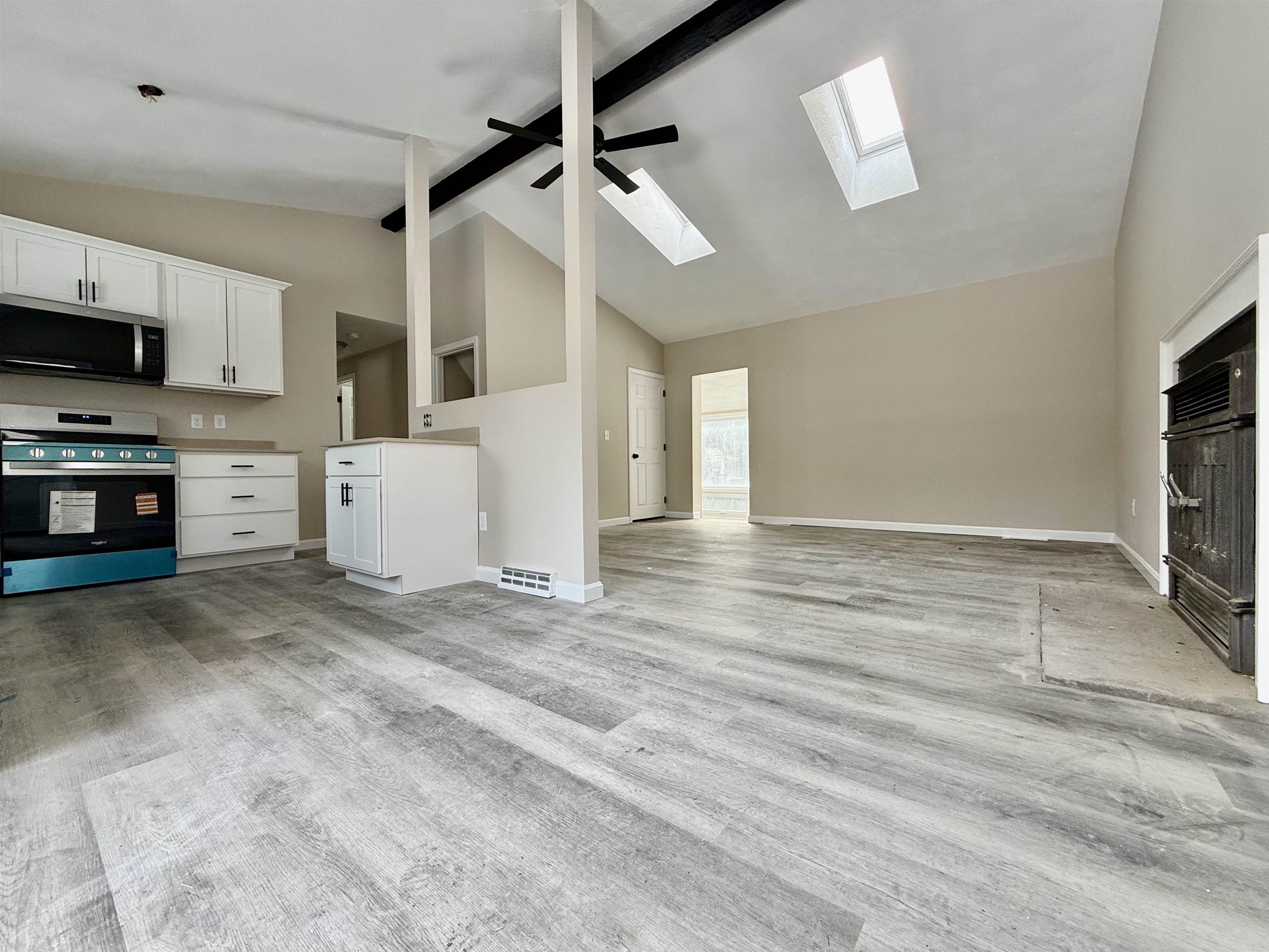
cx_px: 634
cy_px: 476
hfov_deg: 102.1
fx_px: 513
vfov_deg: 85.7
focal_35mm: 14
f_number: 2.2
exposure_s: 1/99
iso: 125
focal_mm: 2.22
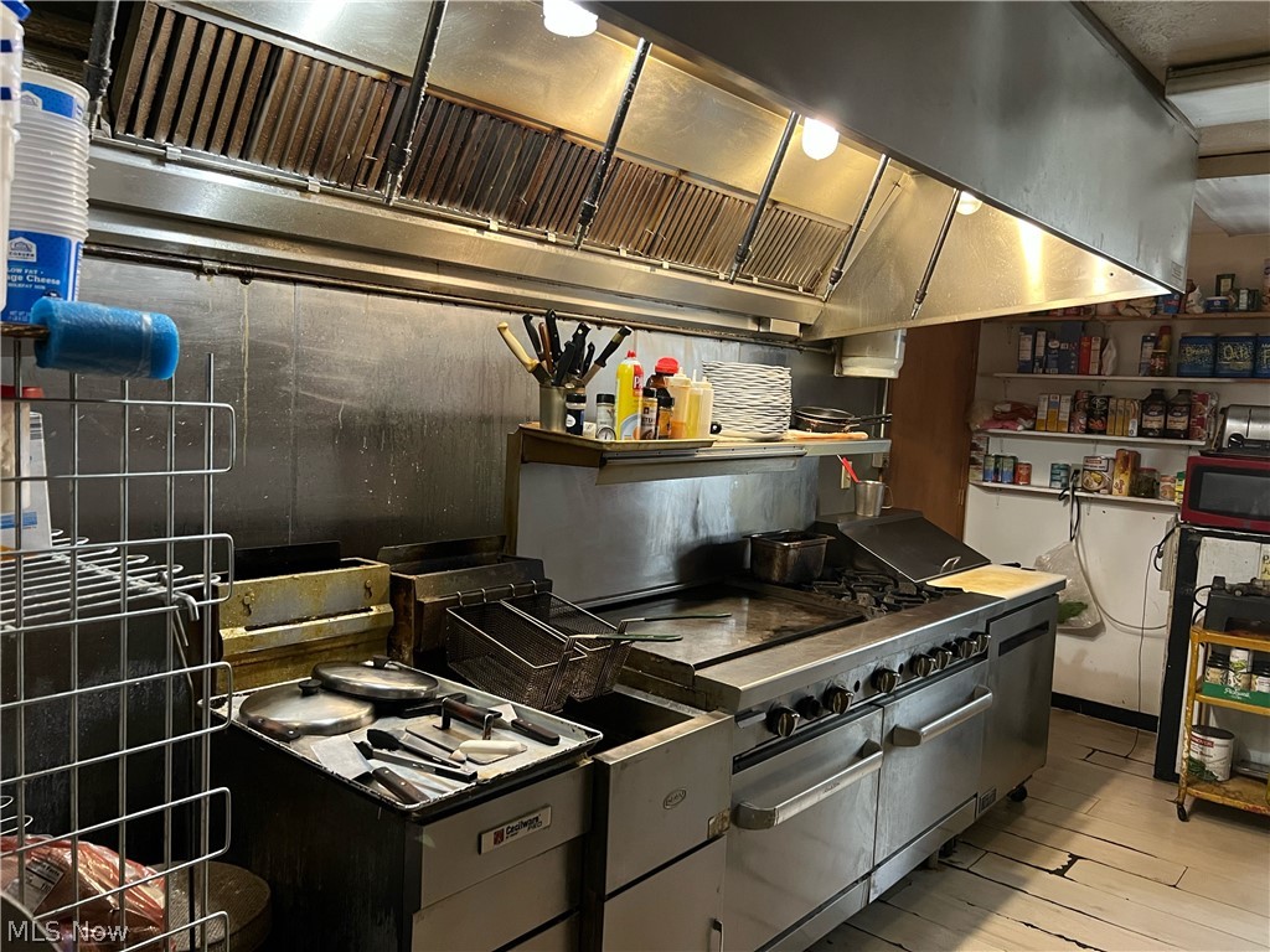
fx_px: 954
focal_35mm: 26
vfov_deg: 53.1
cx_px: 635
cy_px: 476
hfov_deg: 67.3
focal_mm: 5.7
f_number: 1.5
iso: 500
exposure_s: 1/40
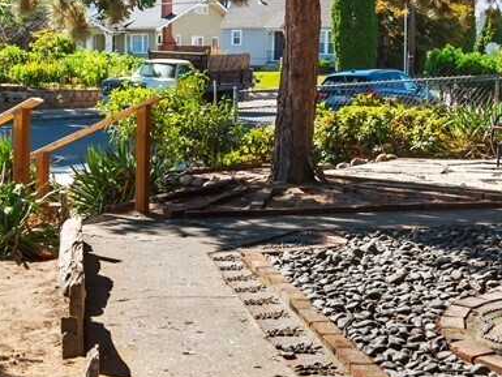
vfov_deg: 20.2
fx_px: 1044
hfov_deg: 26.2
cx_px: 53
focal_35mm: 72
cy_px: 65
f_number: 8
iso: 100
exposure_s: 1/200
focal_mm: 17
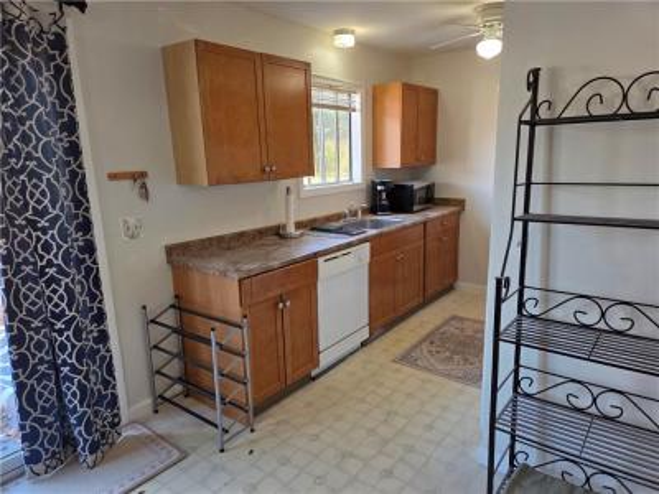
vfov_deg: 58.9
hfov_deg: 73.9
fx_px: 438
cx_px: 330
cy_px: 247
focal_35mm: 23
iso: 125
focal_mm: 5.4
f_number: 1.8
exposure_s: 1/120
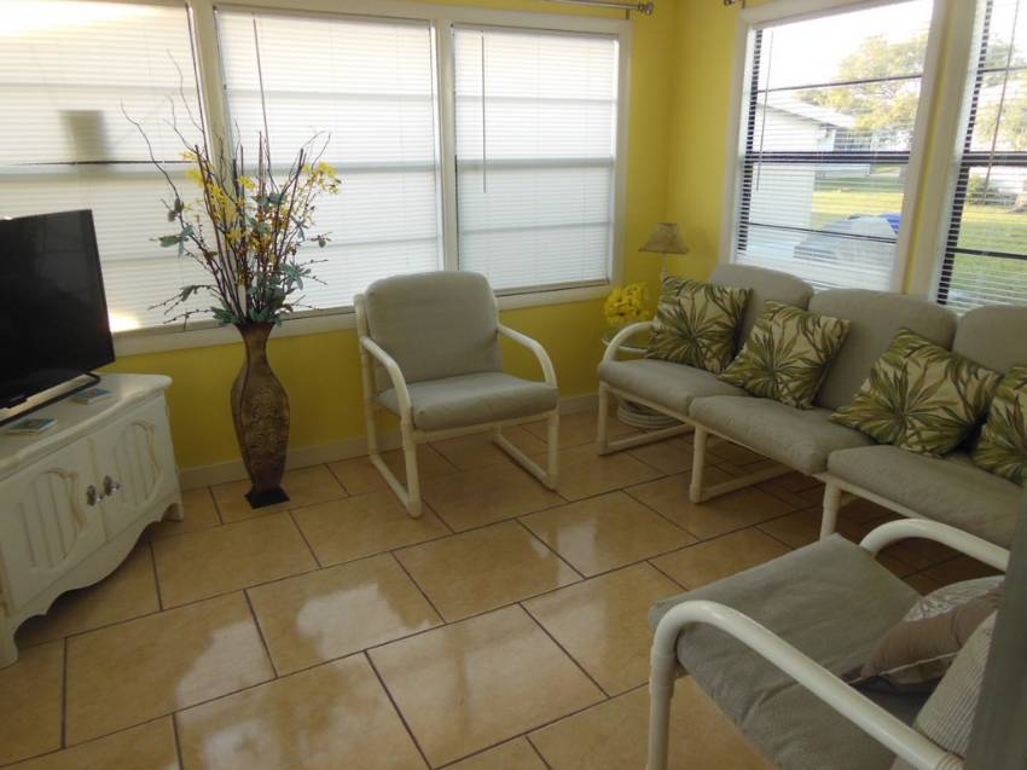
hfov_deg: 69.4
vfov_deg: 54.9
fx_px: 741
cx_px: 514
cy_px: 385
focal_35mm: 25
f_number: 3.5
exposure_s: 1/30
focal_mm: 4.5
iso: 160
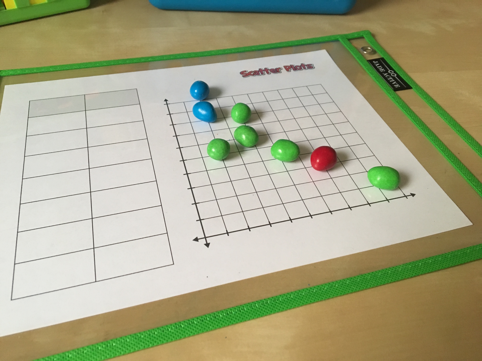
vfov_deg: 48.2
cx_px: 241
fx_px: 404
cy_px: 180
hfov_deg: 61.7
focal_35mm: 29
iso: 125
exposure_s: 1/30
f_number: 2.2
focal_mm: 4.15
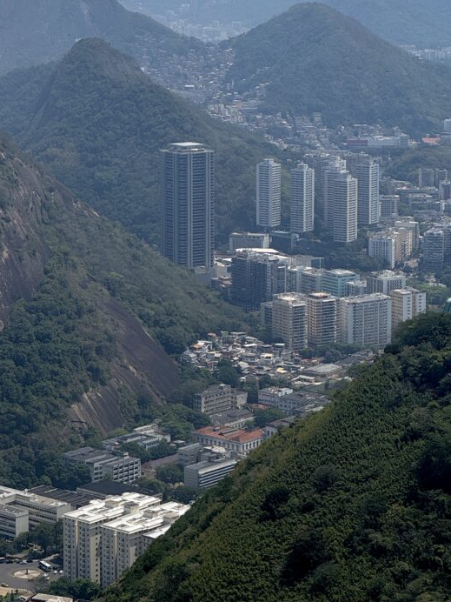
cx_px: 135
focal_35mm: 114
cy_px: 201
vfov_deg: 17.2
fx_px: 1980
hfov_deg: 13.0
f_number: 2.8
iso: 25
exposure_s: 1/1946
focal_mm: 9
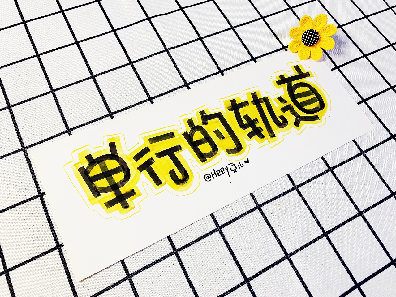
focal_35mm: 26
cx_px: 198
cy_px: 148
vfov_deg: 53.1
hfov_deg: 67.3
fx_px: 297
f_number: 1.8
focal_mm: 4.25
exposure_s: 1/72
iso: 100
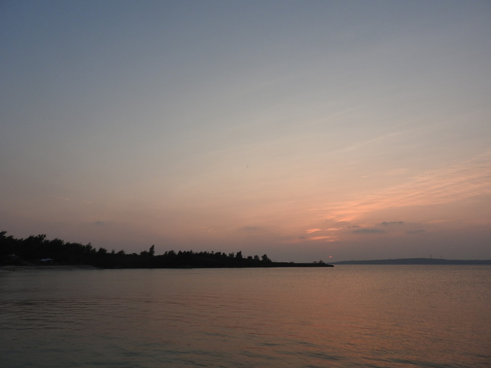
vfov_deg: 56.8
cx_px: 246
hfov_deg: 71.6
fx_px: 340
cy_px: 184
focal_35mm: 24
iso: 100
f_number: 3.3
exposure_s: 1/320
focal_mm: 4.3
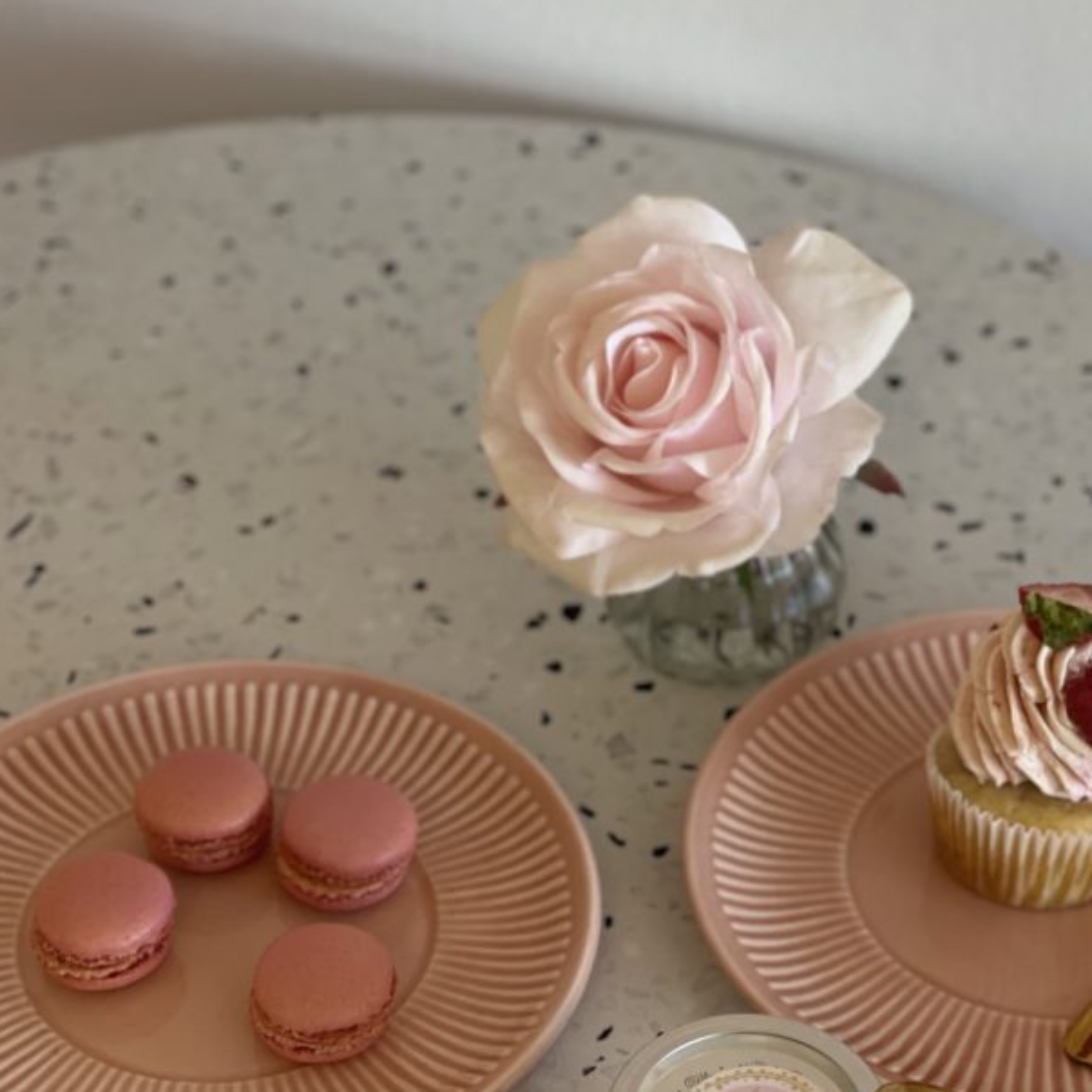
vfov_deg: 18.1
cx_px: 657
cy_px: 733
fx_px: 3426
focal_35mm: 96
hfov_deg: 18.1
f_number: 2.2
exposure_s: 1/120
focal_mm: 7.5
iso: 100
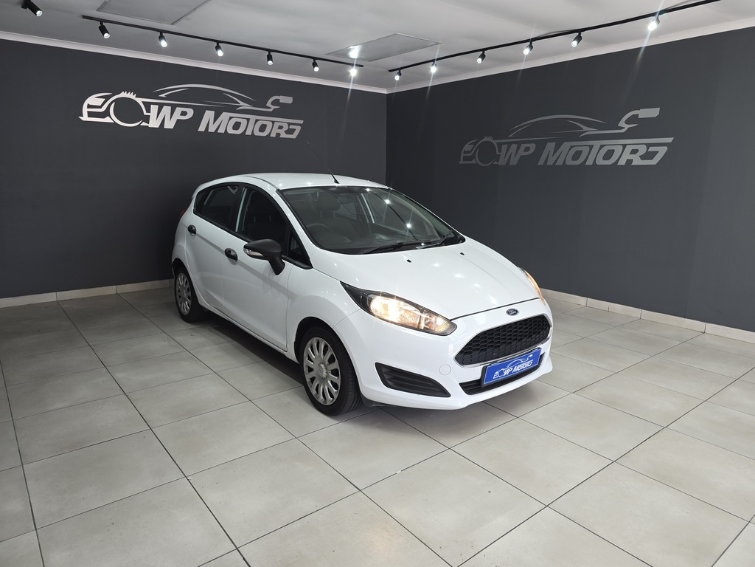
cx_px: 378
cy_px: 284
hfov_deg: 73.9
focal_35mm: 23
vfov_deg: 58.9
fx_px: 502
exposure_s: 1/100
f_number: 1.7
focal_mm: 6.3
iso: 40
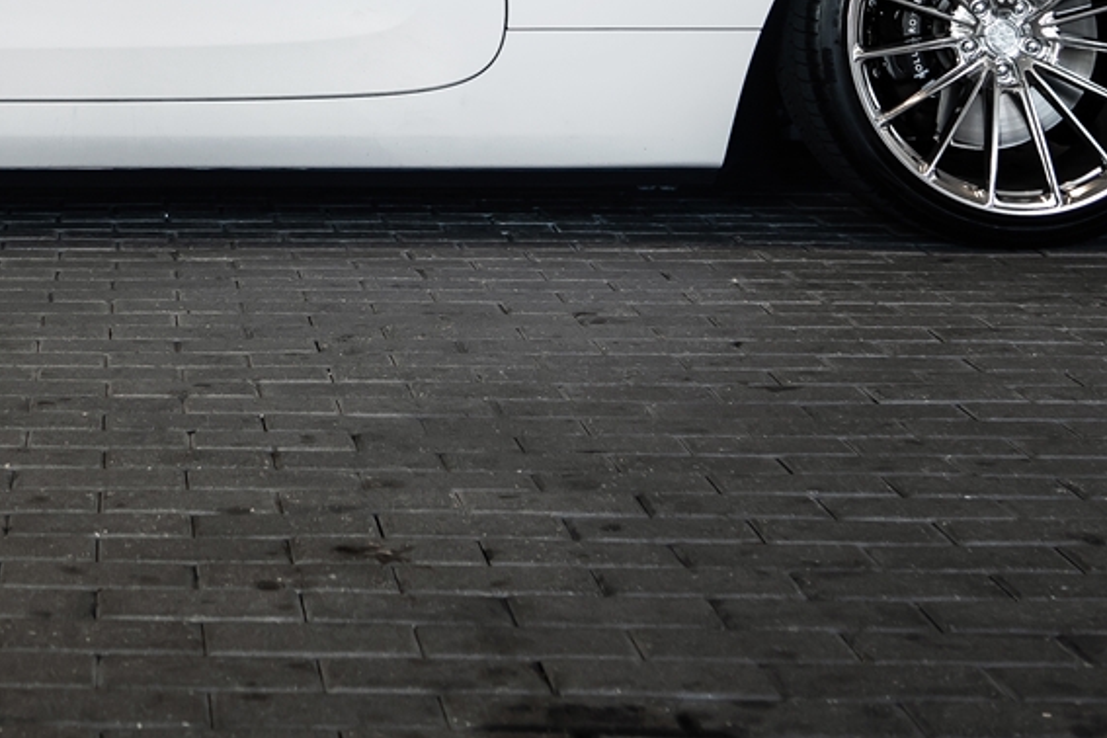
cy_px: -453
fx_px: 2706
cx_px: 21
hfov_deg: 22.3
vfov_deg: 14.3
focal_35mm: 88
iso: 320
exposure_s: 1/100
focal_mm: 26
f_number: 4
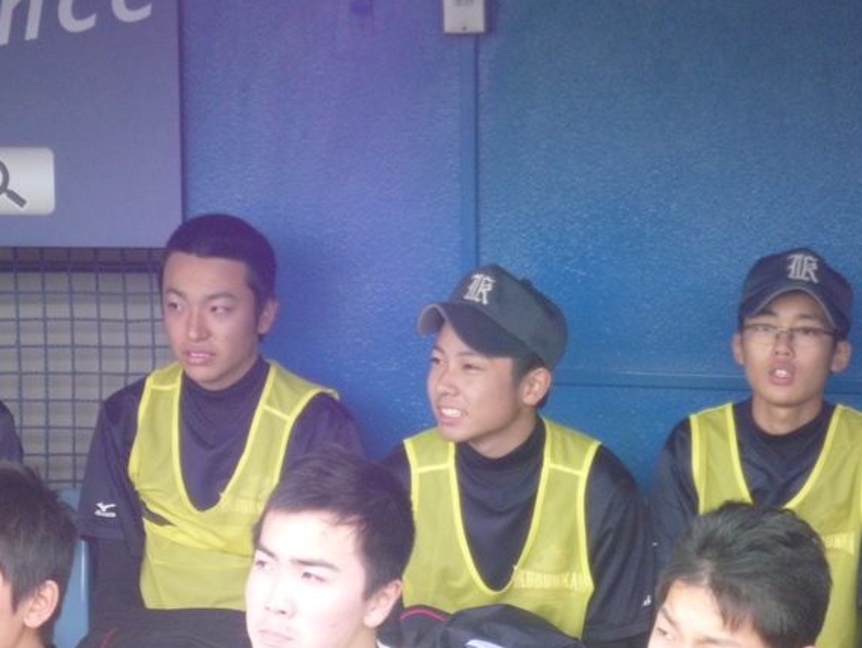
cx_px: 423
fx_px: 3513
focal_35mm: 141
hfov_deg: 14.0
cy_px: 306
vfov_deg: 10.5
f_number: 5.9
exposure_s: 1/60
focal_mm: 22
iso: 400
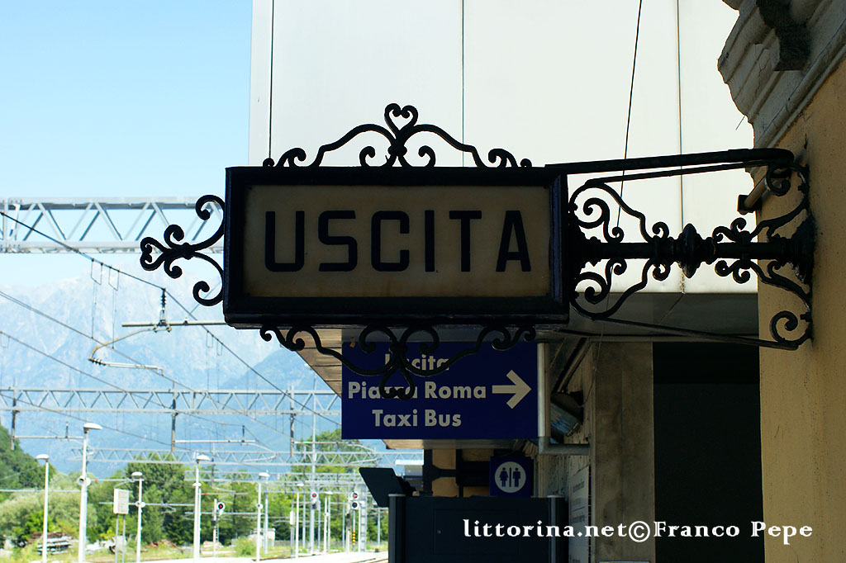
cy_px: 282
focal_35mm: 68
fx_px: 1586
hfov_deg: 29.9
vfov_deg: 20.1
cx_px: 423
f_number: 8
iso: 200
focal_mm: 45
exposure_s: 1/160
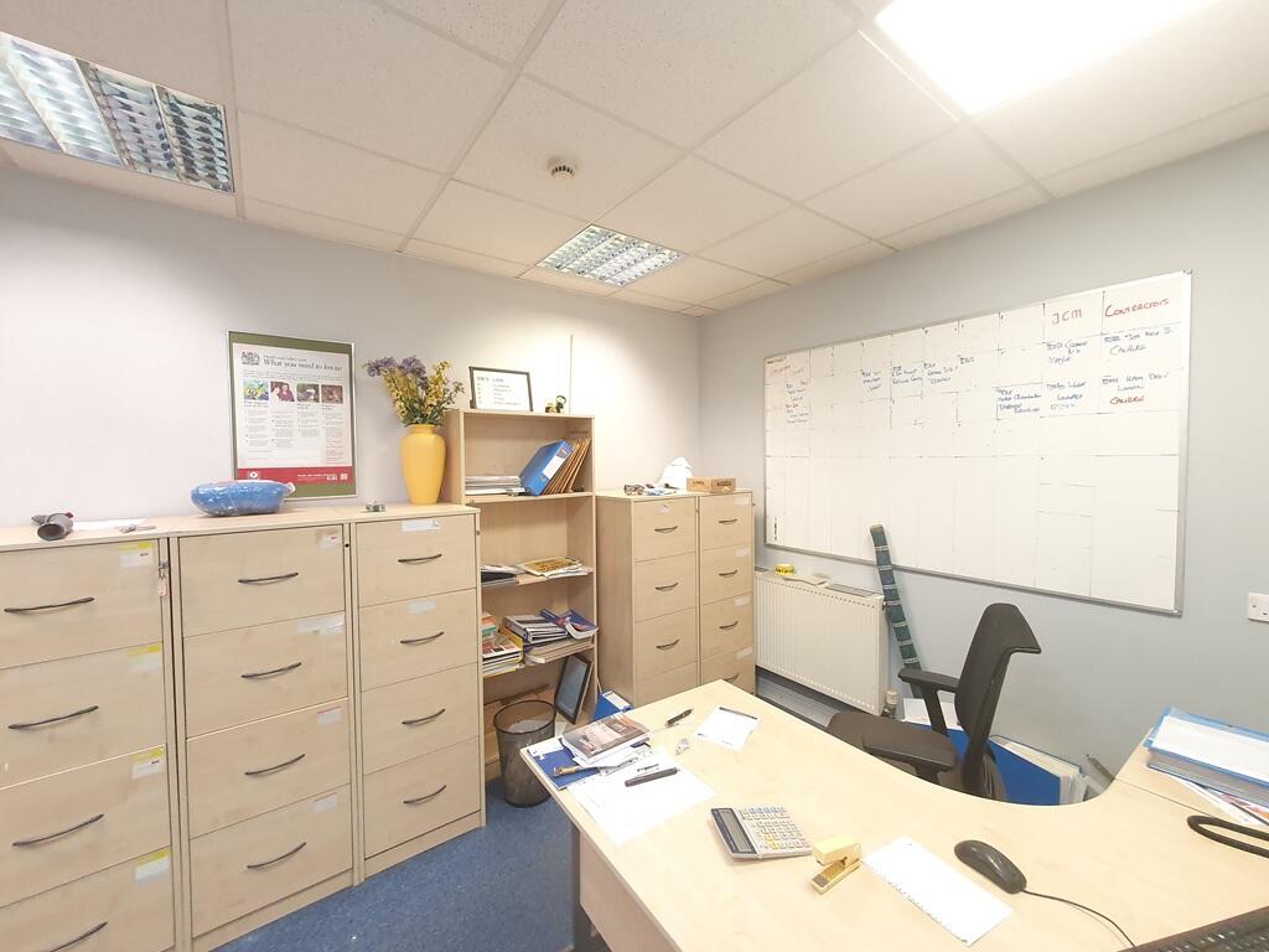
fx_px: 477
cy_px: 476
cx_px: 634
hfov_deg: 106.2
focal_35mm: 13
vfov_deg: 89.9
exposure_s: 1/50
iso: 250
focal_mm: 1.8
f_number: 2.2
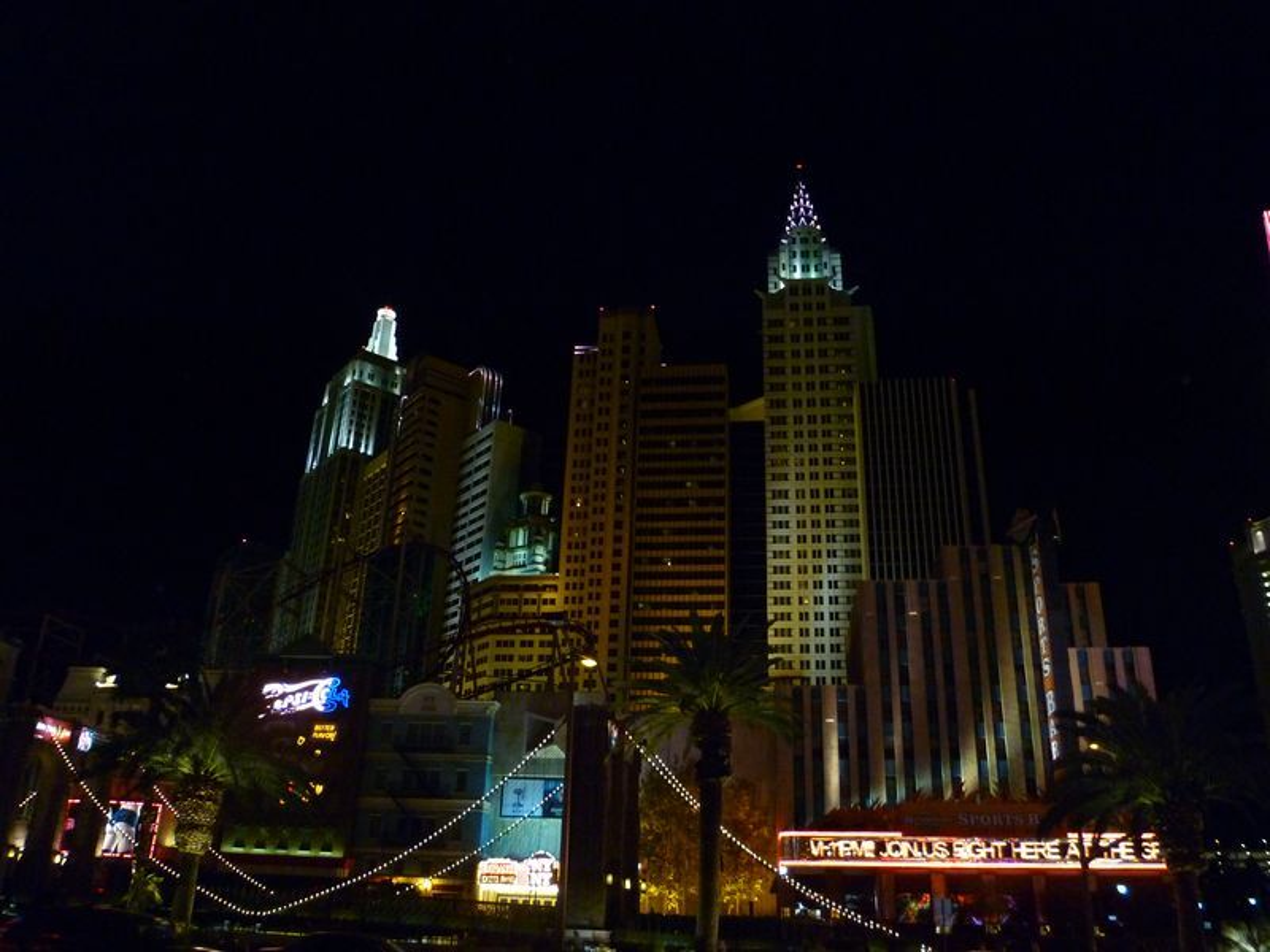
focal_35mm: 28
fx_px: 1027
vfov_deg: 49.7
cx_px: 635
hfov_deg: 63.4
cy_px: 476
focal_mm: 5
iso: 400
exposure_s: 1/30
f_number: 2.8
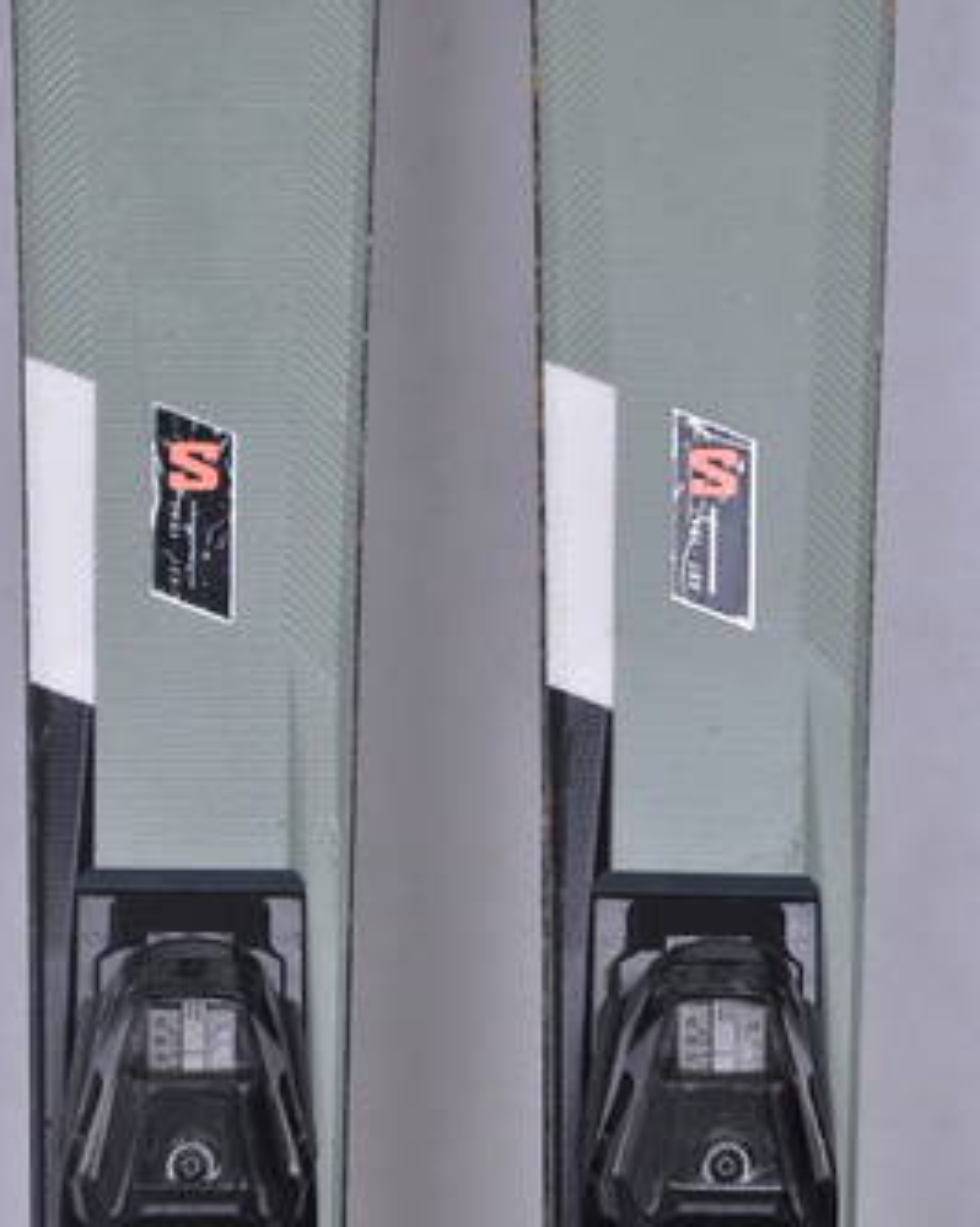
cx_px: 448
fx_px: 7244
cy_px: 612
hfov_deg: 7.7
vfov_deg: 9.7
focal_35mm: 200
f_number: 8
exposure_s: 1/125
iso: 3200
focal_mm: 105
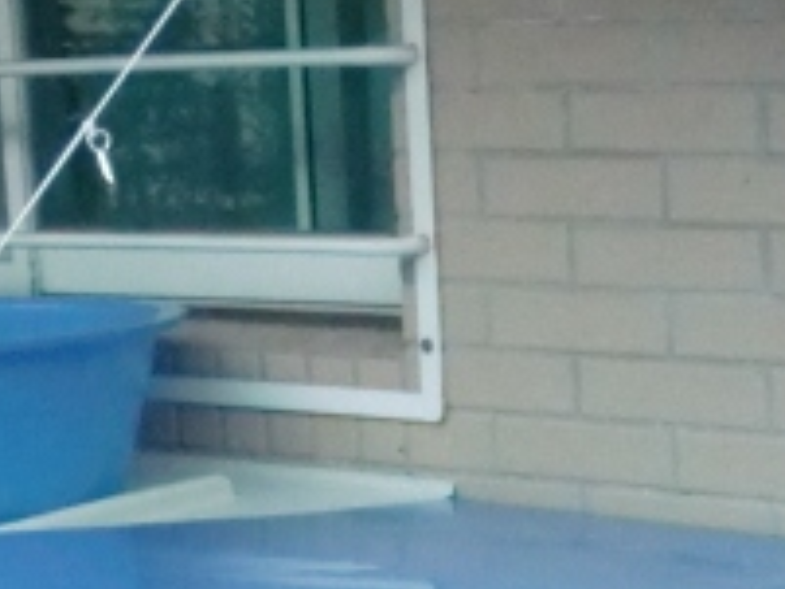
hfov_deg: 16.3
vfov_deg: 11.8
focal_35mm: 121
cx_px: 469
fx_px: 2746
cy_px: 811
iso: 1600
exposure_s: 1/30
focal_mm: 6.66
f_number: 3.9
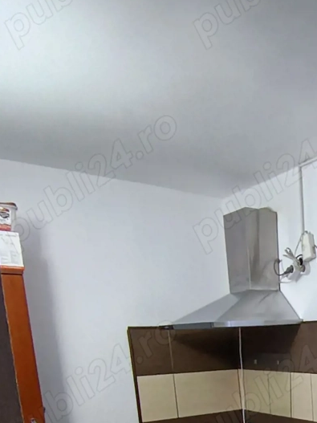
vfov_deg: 38.7
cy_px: 427
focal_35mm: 43
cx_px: 371
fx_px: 525
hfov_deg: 29.4
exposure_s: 1/33.3
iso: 827
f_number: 2.2
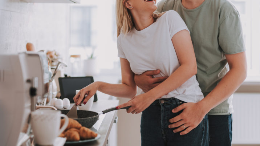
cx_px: 107
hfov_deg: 28.2
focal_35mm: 75
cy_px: 70
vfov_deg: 16.1
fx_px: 517
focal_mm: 50
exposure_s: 1/160
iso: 125
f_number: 1.4
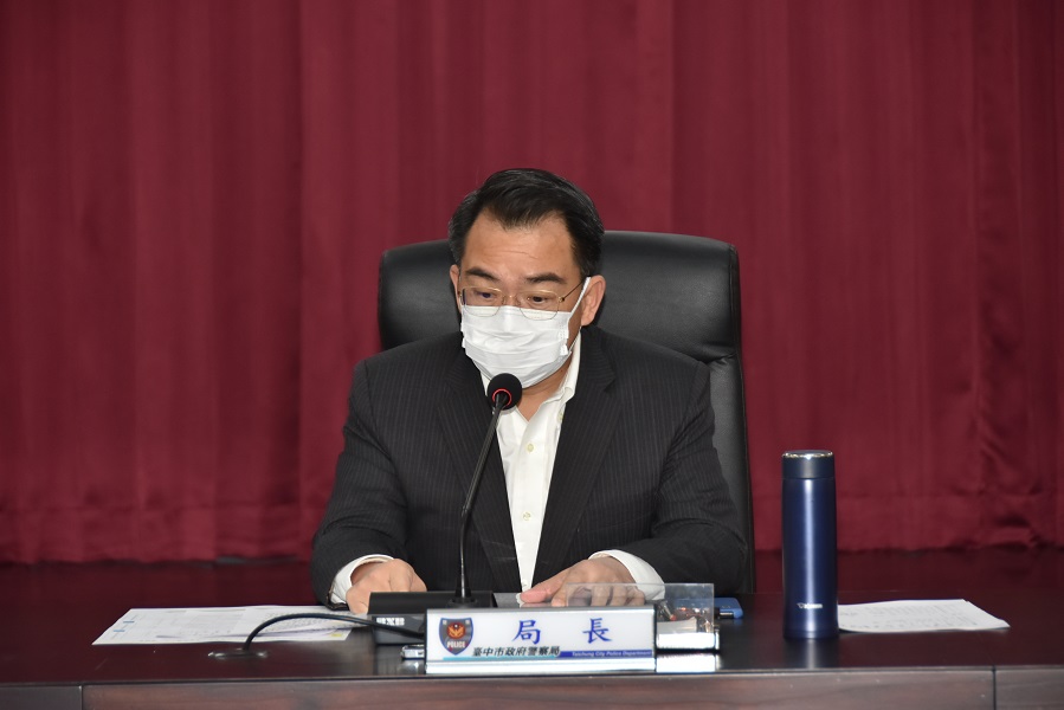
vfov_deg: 8.2
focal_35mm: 168
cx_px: 532
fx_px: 4967
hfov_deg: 12.2
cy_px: 355
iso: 400
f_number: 5.6
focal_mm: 112
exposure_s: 1/160
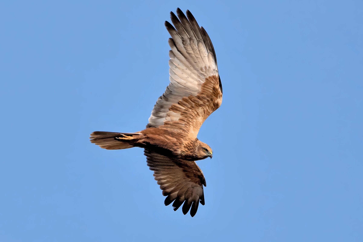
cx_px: 182
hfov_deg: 2.3
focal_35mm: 900
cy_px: 121
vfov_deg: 1.5
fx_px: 9074
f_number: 8
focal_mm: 600
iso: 640
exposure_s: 1/4000
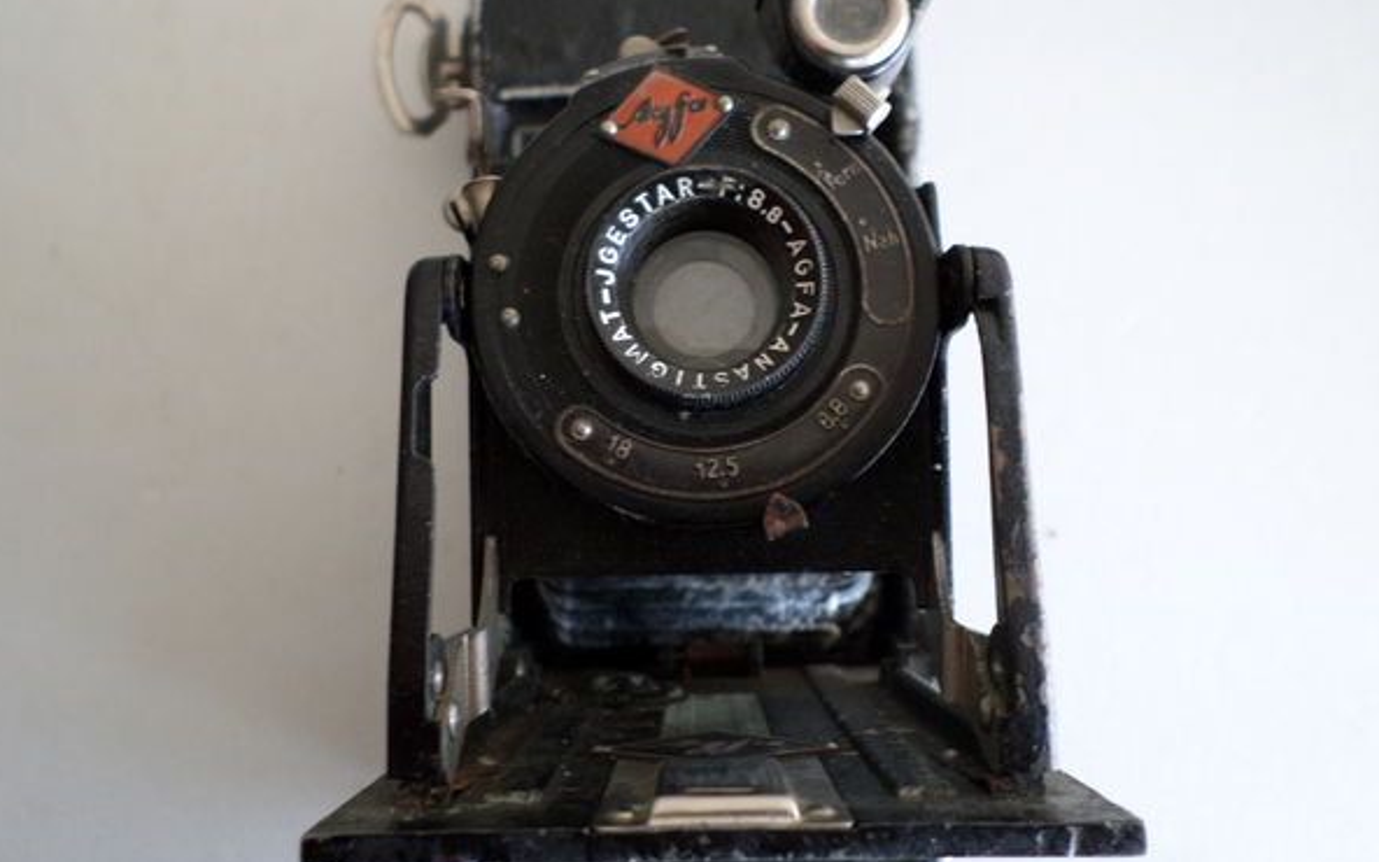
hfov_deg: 64.6
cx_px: 683
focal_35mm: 29
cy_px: 431
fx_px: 1090
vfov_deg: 43.1
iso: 160
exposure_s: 1/30
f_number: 2.6
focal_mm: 4.9
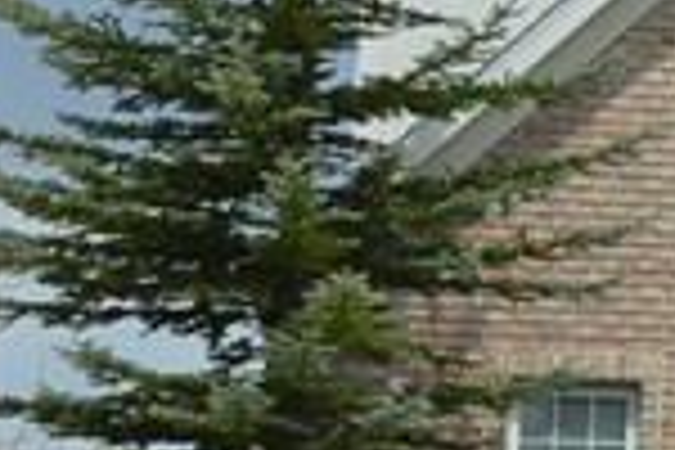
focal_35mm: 304
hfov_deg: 6.0
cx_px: 2423
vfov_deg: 4.5
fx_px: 5700
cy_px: 104
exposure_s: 1/320
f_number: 9
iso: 100
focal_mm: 28
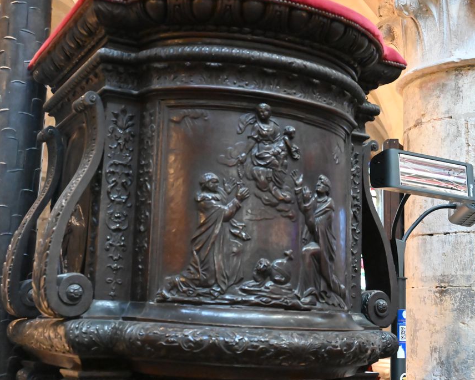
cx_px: 245
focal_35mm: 53
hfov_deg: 35.4
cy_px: 190
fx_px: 745
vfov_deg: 28.6
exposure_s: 1/40
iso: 25600
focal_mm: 46
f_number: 5.3
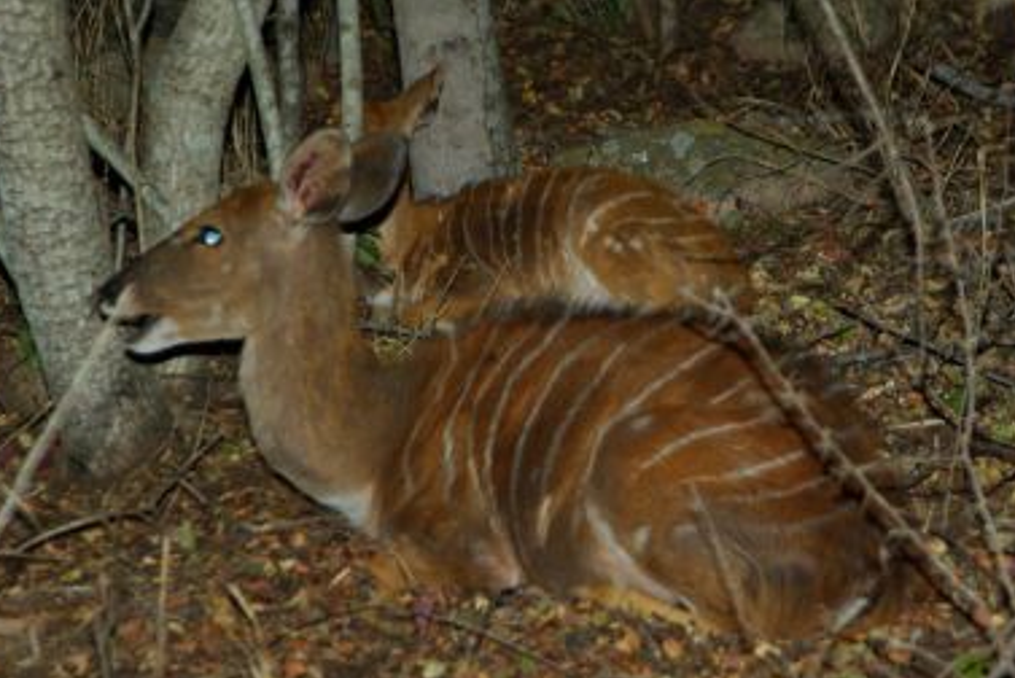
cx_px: 530
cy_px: 331
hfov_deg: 9.1
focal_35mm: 227
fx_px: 6392
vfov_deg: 6.1
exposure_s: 1/160
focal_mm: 135
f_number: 5.6
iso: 200
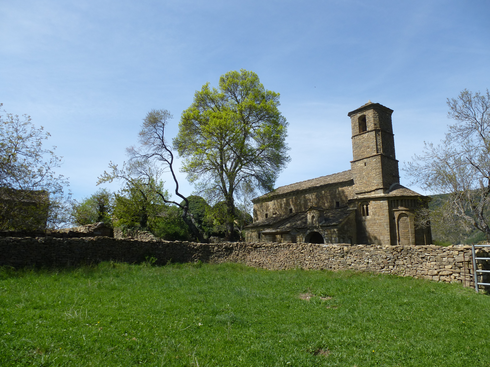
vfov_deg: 56.8
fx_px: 340
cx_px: 245
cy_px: 184
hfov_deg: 71.6
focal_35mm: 24
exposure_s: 1/640
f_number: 4
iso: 100
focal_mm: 4.3
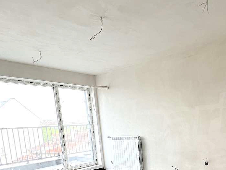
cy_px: 146
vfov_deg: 46.0
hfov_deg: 57.1
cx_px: 191
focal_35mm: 28
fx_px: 183
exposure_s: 1/118
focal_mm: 1.57
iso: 32
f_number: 1.8
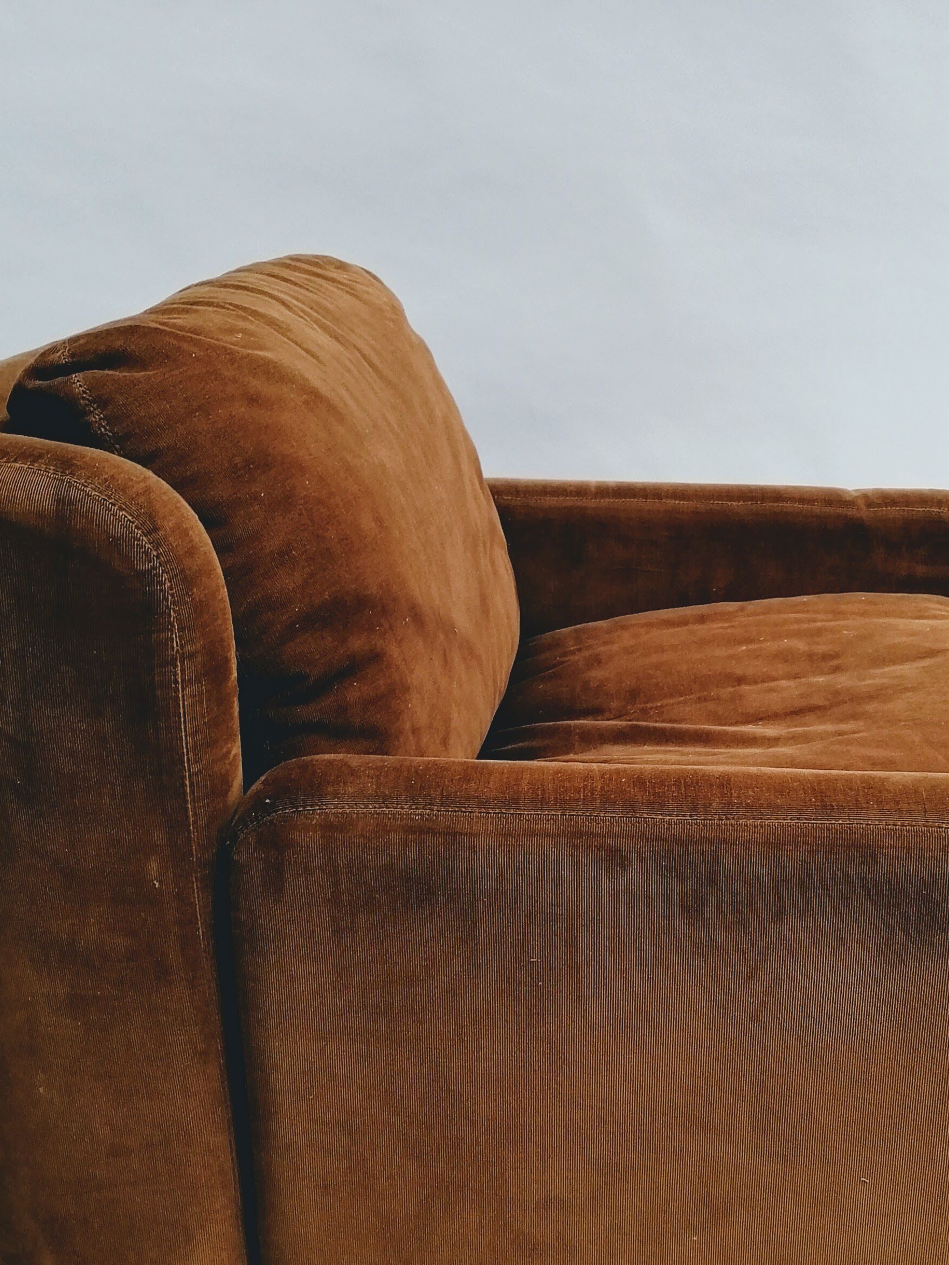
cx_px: 598
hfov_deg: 31.4
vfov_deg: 41.1
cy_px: 728
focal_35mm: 46
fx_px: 1681
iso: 80
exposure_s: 1/50
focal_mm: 4.75
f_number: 1.8
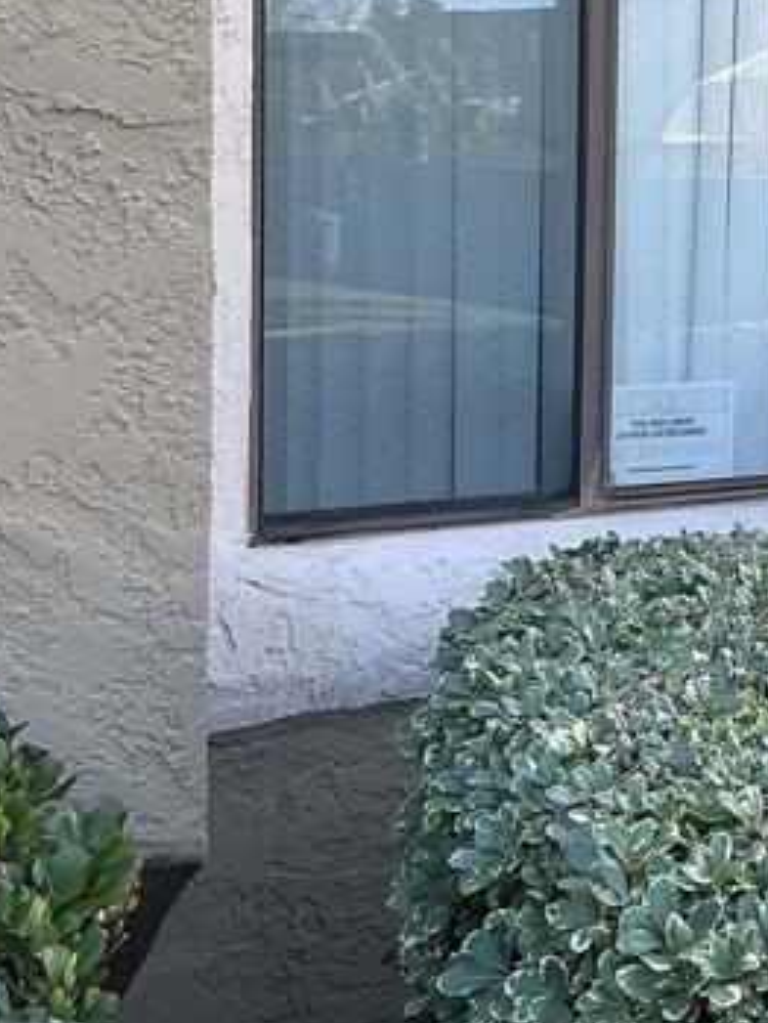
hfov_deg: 16.5
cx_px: 991
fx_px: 2513
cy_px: 296
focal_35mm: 85
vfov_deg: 22.9
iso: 20
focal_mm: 3
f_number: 1.8
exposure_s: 1/210
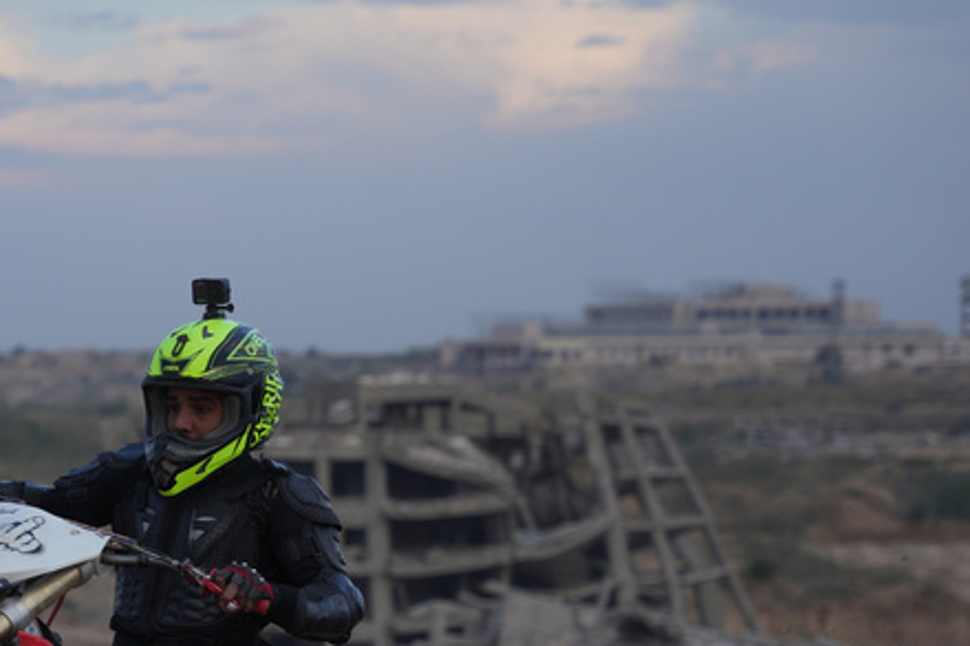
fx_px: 4390
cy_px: 618
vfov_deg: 8.4
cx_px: -35
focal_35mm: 163
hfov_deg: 12.4
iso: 200
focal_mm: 70
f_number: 2.8
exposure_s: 1/500
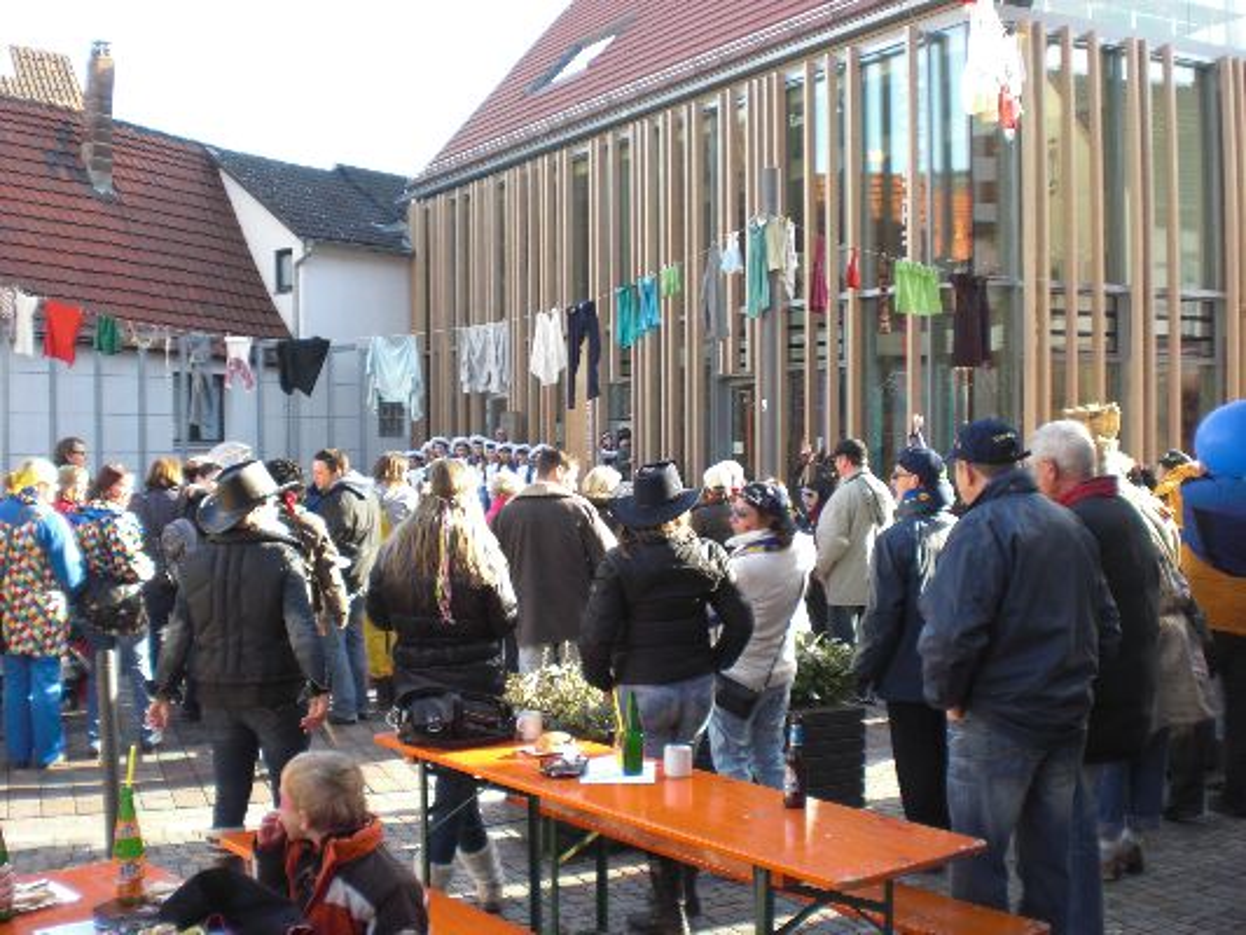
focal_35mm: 38
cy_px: 468
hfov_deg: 49.0
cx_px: 623
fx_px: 1368
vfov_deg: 37.7
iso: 64
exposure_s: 1/100
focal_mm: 6.3
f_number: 3.1
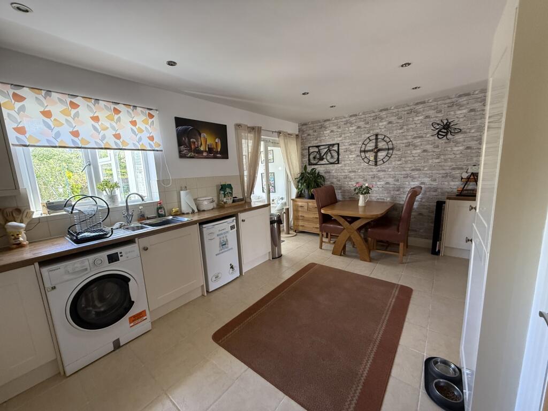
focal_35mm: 14
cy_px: 206
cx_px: 274
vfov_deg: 85.7
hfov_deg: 102.1
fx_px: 222
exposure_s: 1/99
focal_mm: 2.22
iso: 320
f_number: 2.2
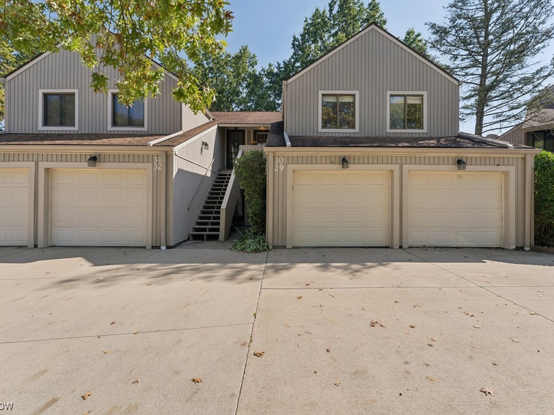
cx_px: 285
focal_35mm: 16
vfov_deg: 78.0
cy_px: 198
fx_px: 256
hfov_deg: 94.5
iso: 250
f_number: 8
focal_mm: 14
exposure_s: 1/400
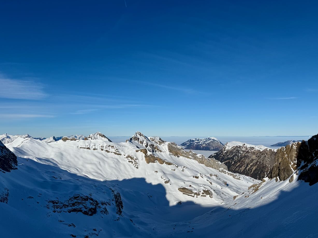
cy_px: 120
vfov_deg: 54.9
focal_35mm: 25
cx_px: 162
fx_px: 230
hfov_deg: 69.4
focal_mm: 6.76
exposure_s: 1/14286
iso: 80
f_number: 1.78
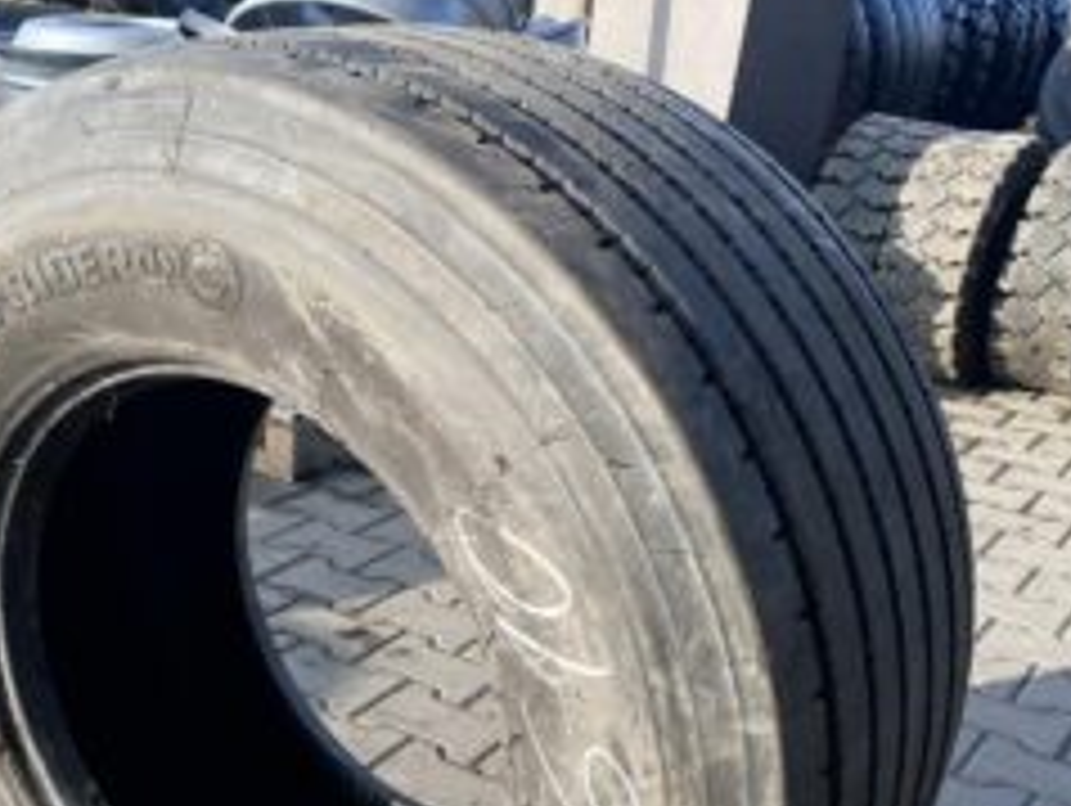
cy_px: 705
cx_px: 328
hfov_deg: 39.7
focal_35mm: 47
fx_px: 1456
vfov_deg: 29.8
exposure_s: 1/414
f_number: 1.8
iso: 32
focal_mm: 4.25
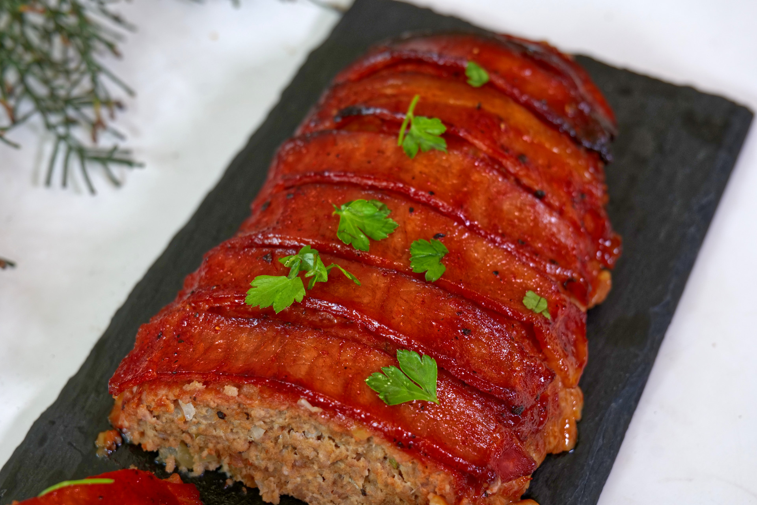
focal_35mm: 60
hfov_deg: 33.4
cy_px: 252
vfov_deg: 22.6
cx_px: 378
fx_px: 1262
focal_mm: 60
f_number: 7.1
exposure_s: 1/80
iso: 800
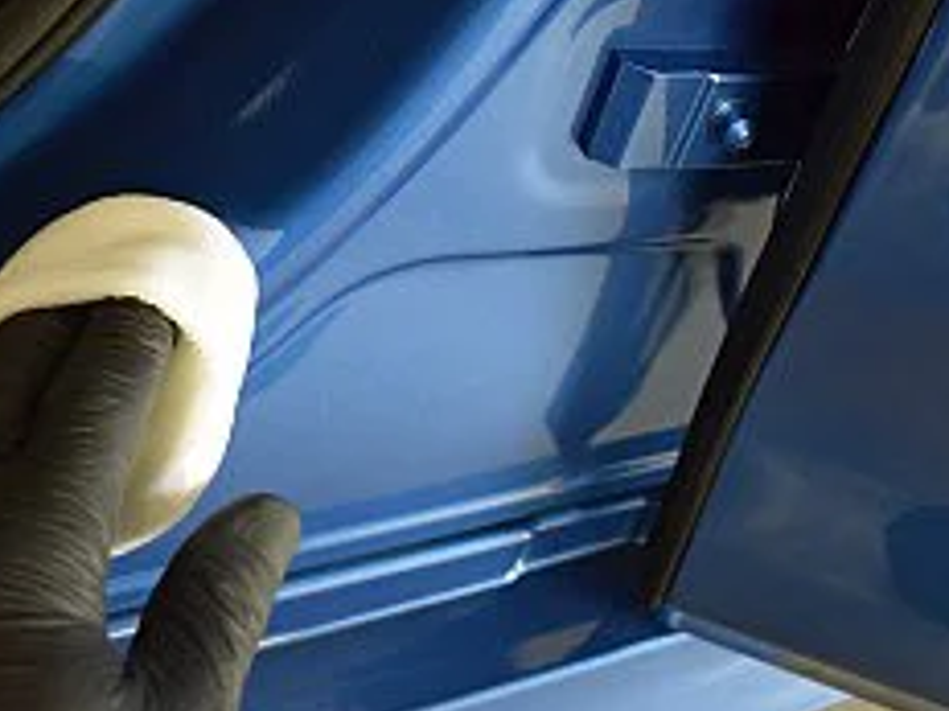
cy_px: 183
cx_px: 333
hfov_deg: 41.7
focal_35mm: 45
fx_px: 1233
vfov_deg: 31.6
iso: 3200
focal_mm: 18
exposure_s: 1/80
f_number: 3.5
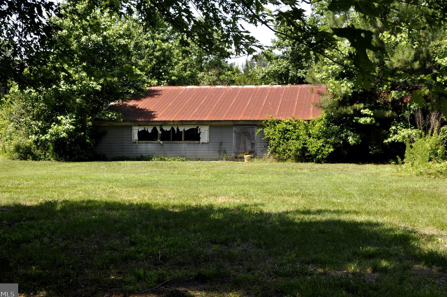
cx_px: 236
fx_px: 578
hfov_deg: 42.3
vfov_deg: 28.7
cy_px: 118
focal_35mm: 47
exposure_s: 1/100
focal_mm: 25
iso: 200
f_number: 10
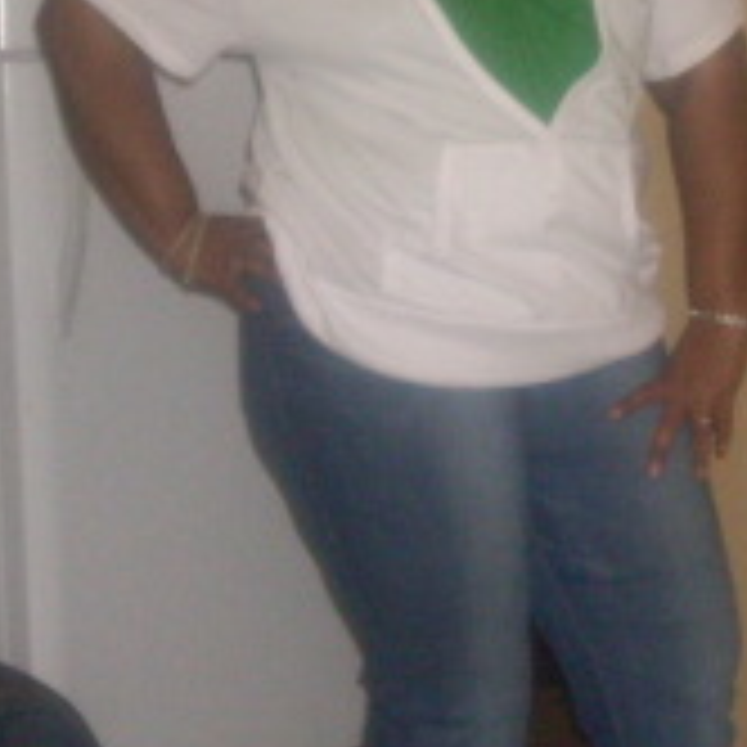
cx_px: 554
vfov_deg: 11.1
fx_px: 3809
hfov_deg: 11.2
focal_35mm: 156
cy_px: -2
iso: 400
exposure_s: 1/60
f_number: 3.8
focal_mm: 10.7
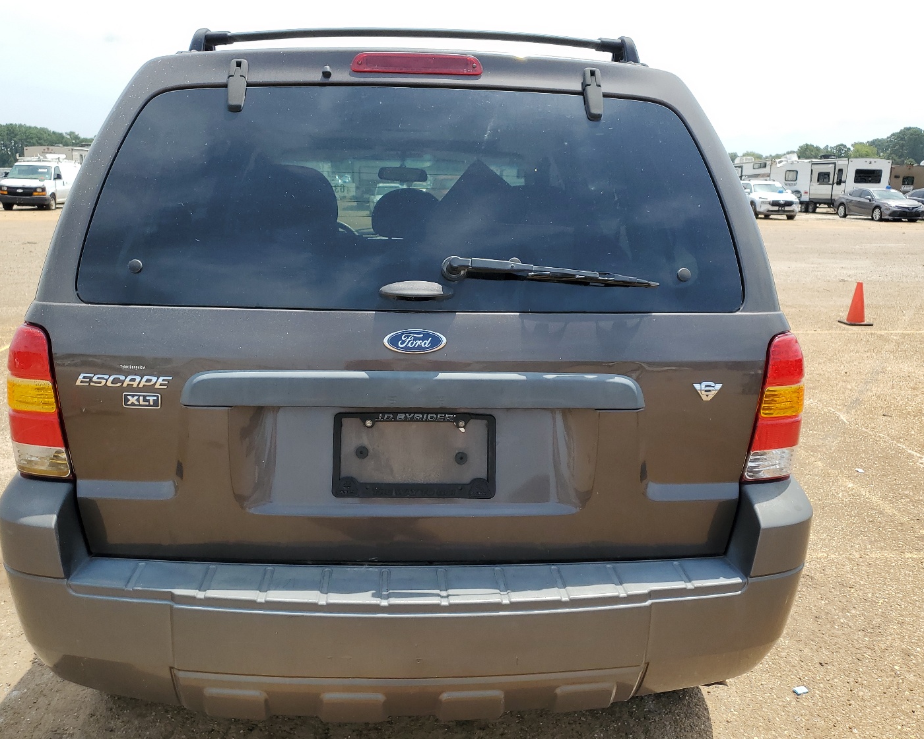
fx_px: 793
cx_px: 411
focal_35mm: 29
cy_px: 357
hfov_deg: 60.3
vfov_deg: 50.0
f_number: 1.5
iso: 50
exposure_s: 1/2000
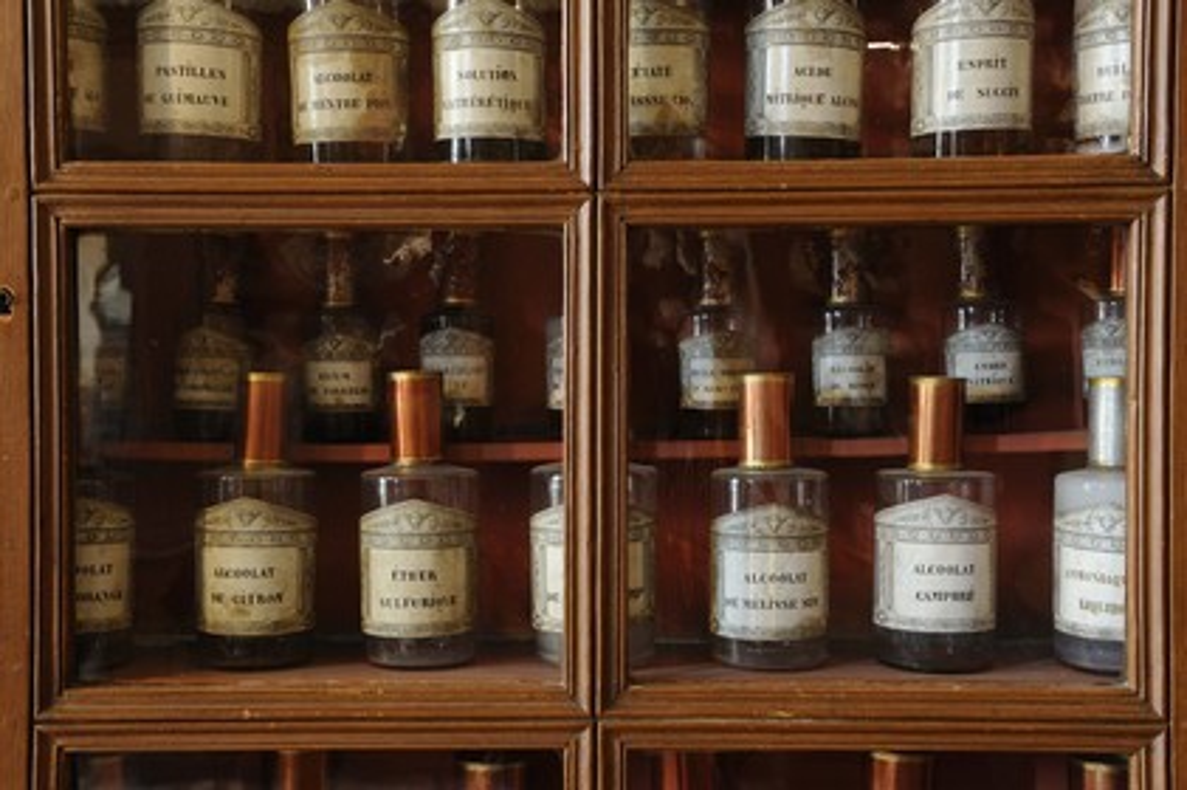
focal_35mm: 48
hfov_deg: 41.1
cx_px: 594
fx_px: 1581
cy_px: 395
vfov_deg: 28.0
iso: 200
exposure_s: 3
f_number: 9
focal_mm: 48
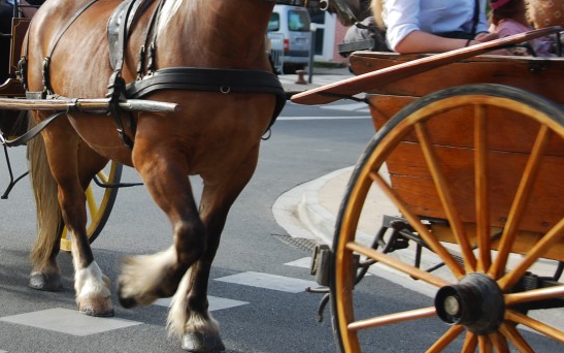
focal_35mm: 110
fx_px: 1691
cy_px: 66
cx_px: 108
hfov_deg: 18.7
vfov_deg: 11.9
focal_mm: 44
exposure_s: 1/125
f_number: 5.6
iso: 100
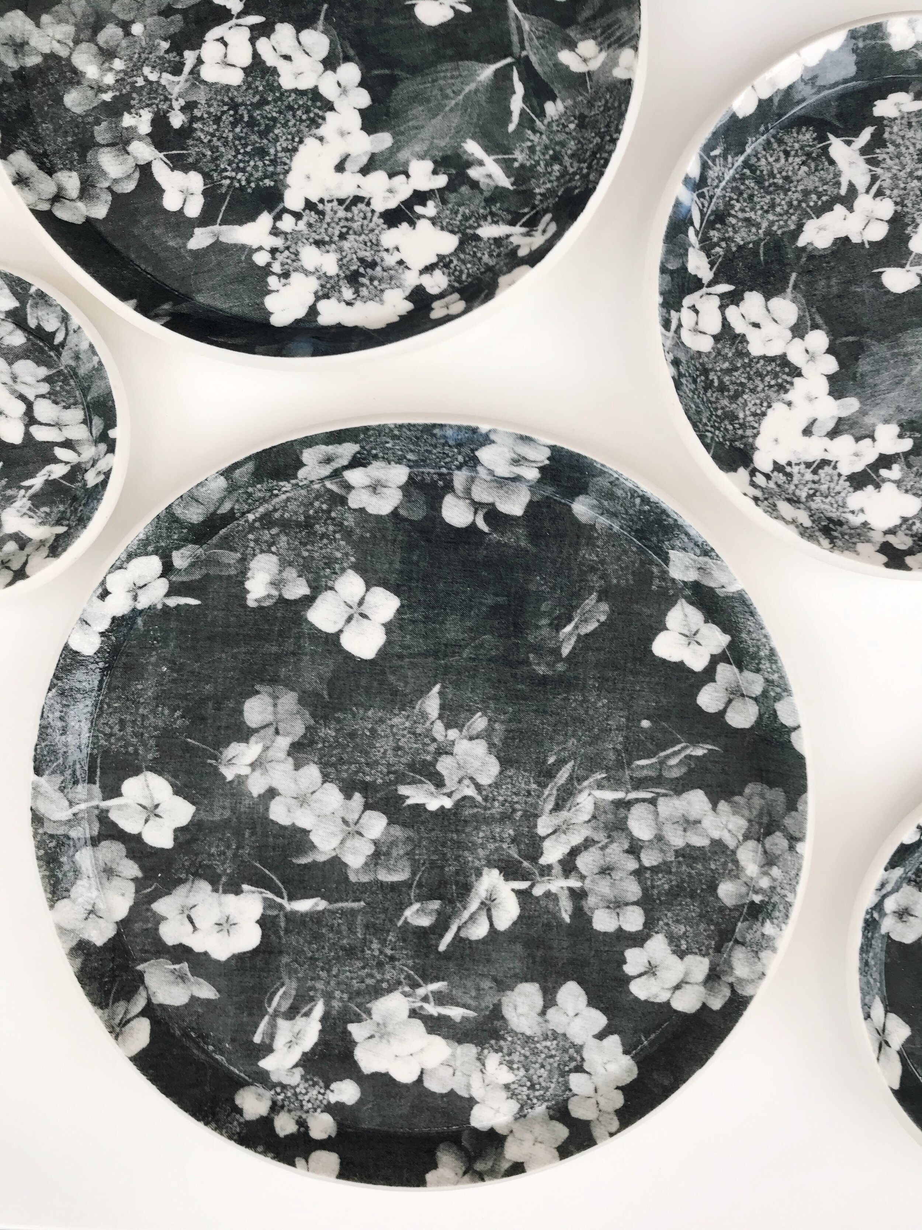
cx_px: 461
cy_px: 615
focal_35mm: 28
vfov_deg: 63.4
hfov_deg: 49.7
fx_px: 994
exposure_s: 1/93
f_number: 1.8
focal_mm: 3.99
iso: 25
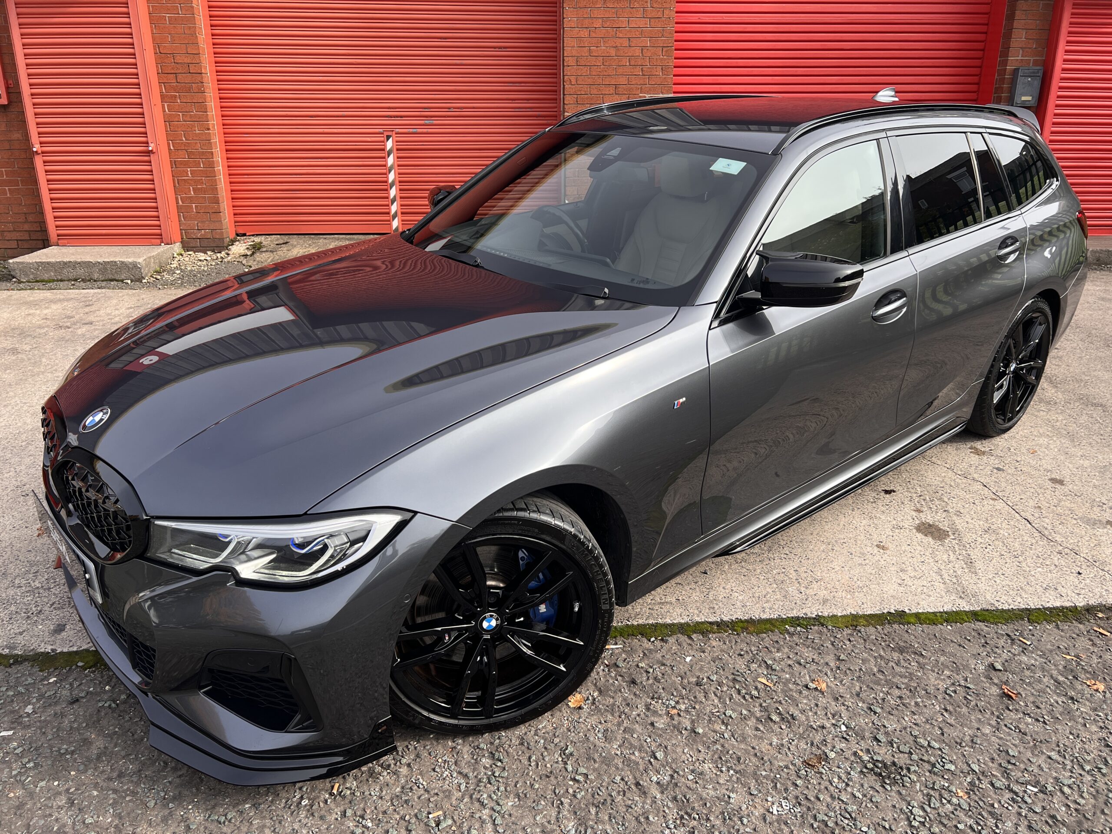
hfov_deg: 67.3
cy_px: 417
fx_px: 835
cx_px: 556
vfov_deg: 53.1
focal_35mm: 26
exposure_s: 1/1395
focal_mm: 5.7
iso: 50
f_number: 1.5
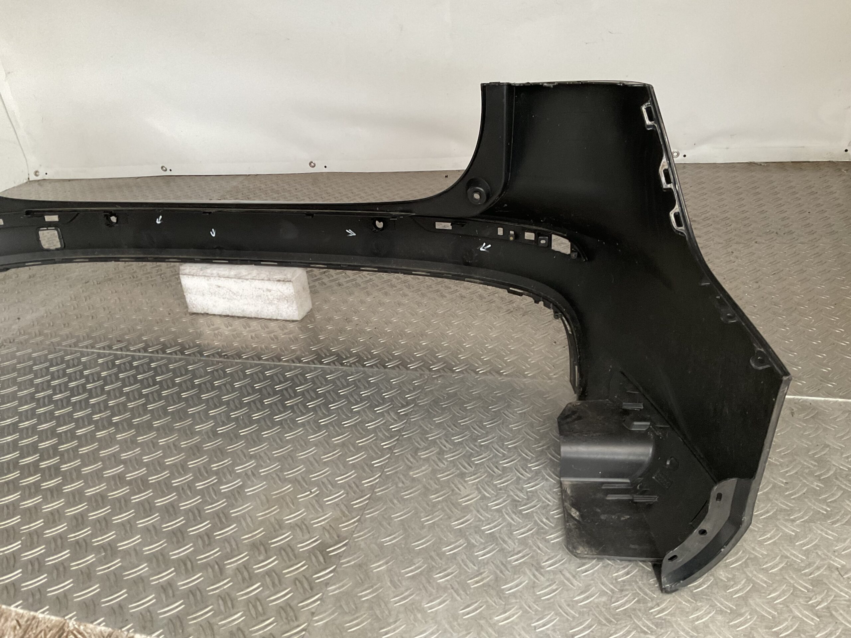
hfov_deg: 61.7
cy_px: 319
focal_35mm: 29
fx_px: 713
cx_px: 426
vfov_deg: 48.2
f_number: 1.8
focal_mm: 3
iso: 100
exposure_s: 1/60
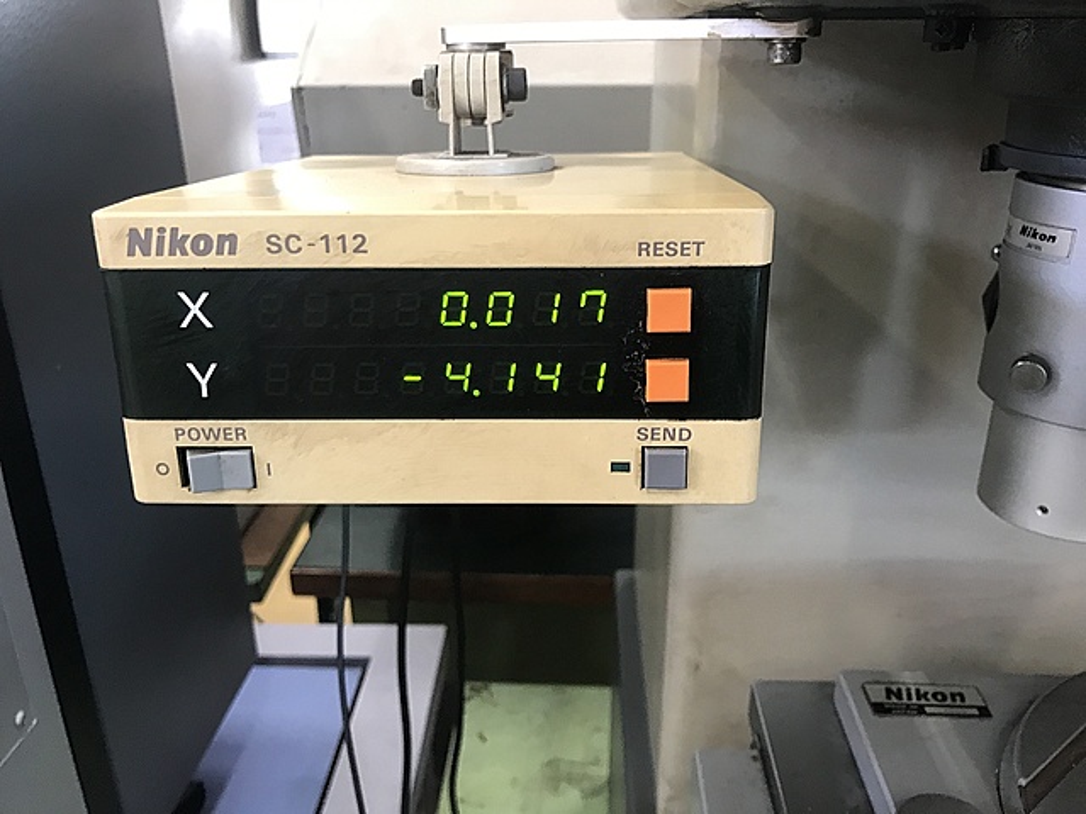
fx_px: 878
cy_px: 407
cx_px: 543
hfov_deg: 63.4
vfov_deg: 49.7
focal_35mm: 28
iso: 50
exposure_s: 1/15
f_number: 1.8
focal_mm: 3.99
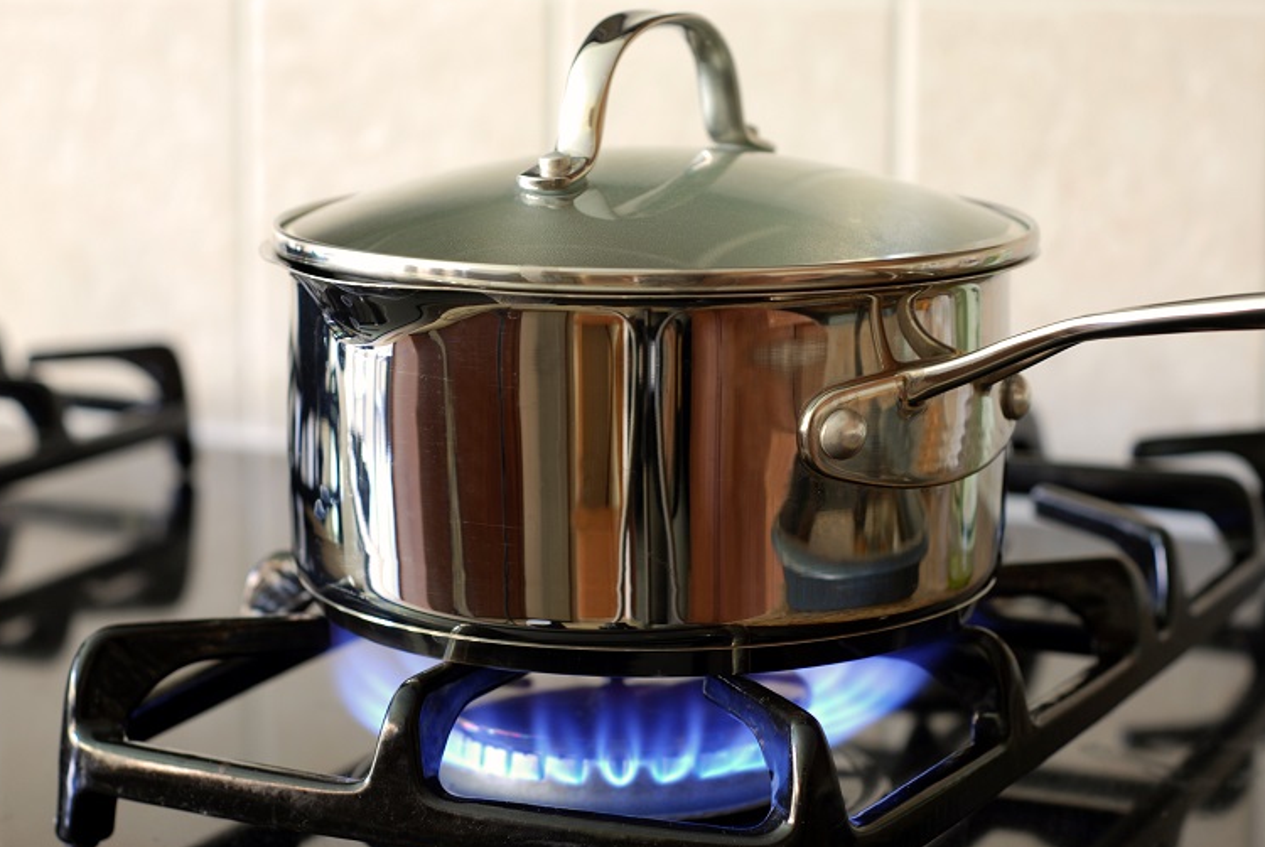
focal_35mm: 80
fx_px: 2814
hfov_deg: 25.3
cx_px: 622
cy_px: 419
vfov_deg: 17.1
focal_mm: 50
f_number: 4.5
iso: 100
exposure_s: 1.6
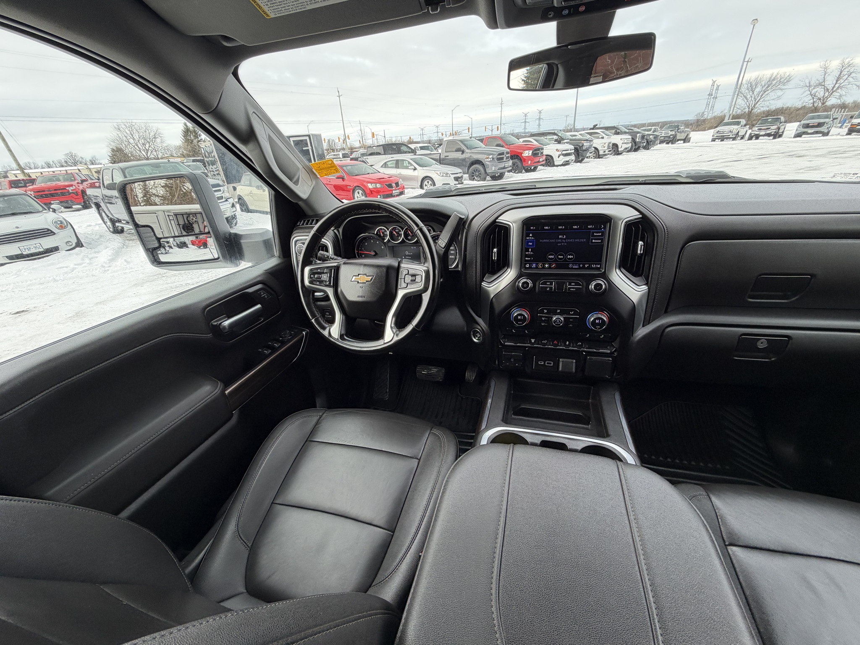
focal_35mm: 14
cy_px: 322
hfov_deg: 102.1
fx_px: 348
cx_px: 430
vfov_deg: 85.7
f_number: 2.2
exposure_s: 1/217
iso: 40
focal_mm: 2.22
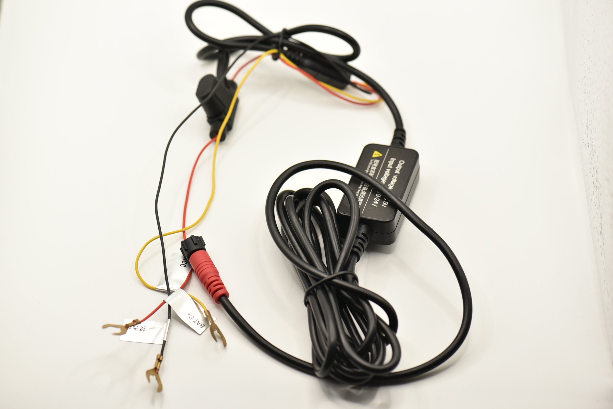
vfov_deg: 13.1
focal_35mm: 105
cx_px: 306
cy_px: 204
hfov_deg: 19.4
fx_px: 1789
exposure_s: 1/80
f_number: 7.1
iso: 200
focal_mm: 105
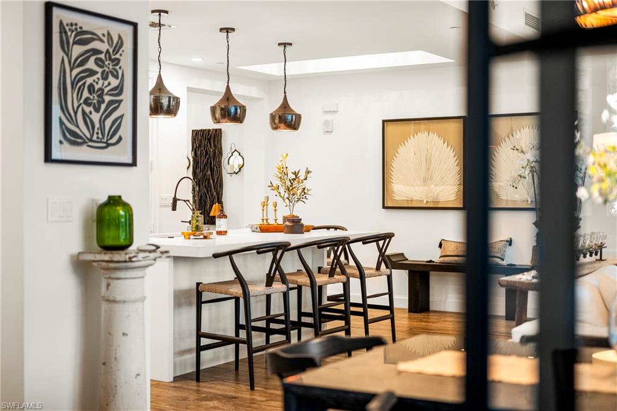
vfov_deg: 26.9
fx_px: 856
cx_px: 308
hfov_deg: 39.6
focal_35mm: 50
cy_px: 206
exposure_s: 1/50
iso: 200
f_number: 1.8
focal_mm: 50
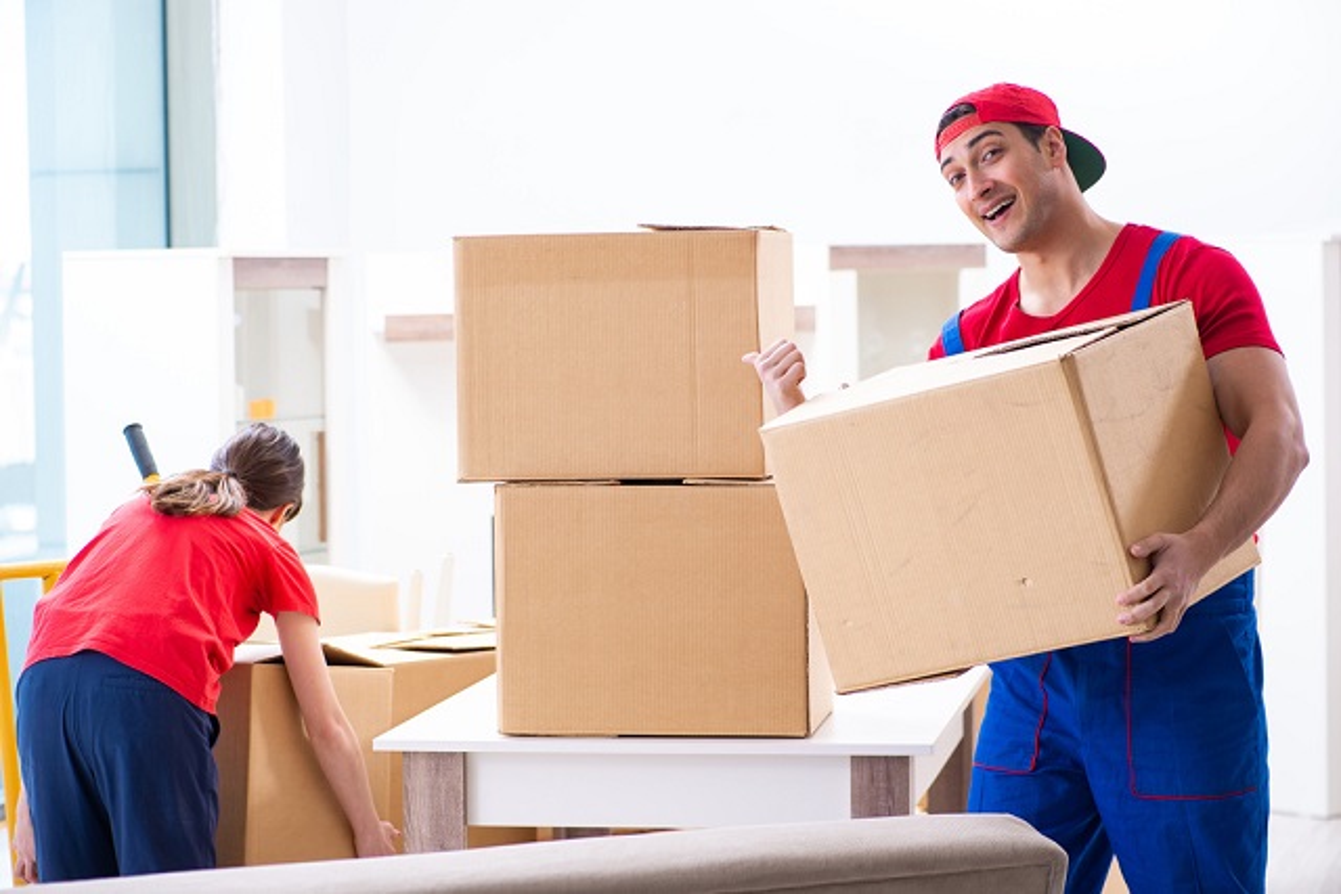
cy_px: 447
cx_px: 670
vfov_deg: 13.0
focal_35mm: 105
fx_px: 3912
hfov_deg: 19.5
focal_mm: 105
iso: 160
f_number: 5
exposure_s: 1/100
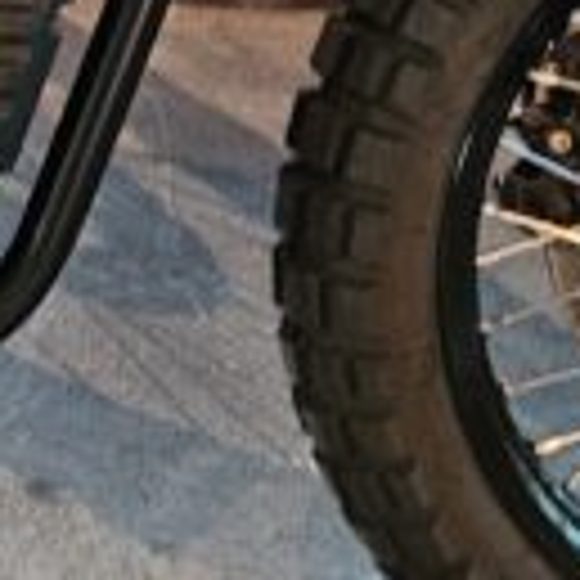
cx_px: -508
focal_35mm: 162
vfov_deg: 10.6
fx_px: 3071
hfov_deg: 10.1
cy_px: -175
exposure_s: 1/26.4
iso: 800
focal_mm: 5.4
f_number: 1.8
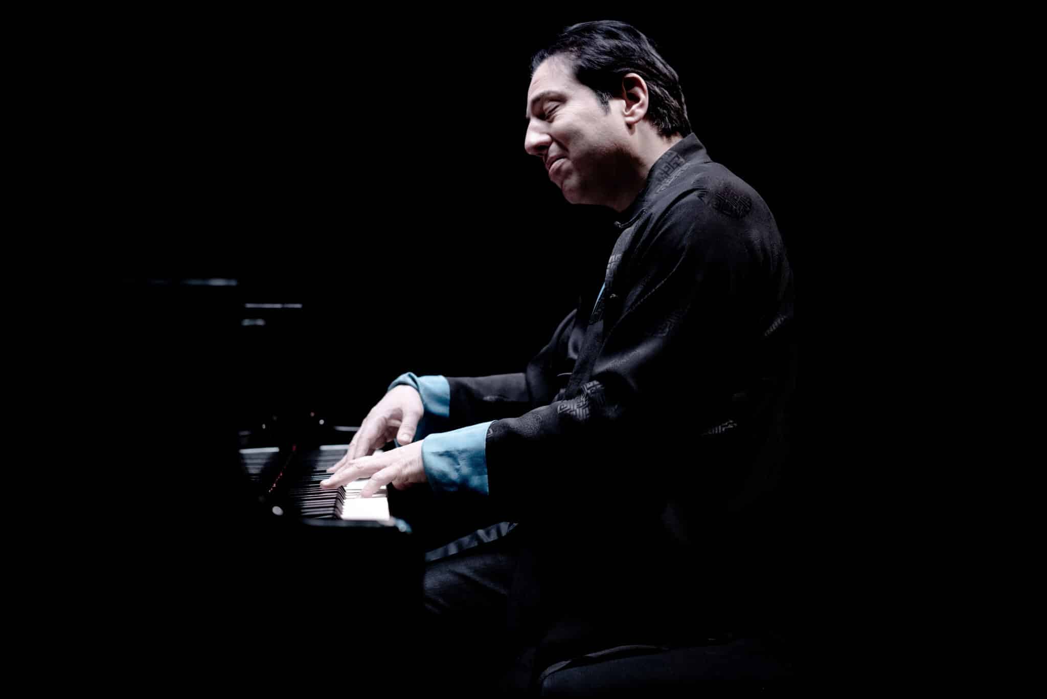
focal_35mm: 55
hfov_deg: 36.2
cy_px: 350
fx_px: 1600
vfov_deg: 24.6
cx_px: 524
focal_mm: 55
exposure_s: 1/400
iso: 2500
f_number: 2.2
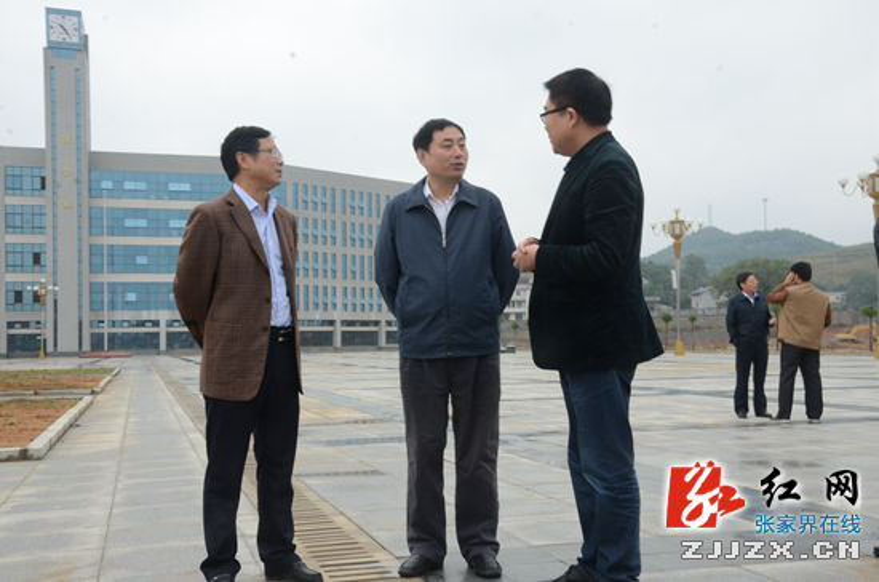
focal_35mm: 42
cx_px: 440
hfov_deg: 46.5
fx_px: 1023
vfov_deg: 31.7
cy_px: 291
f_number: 16
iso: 180
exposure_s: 1/8
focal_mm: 28
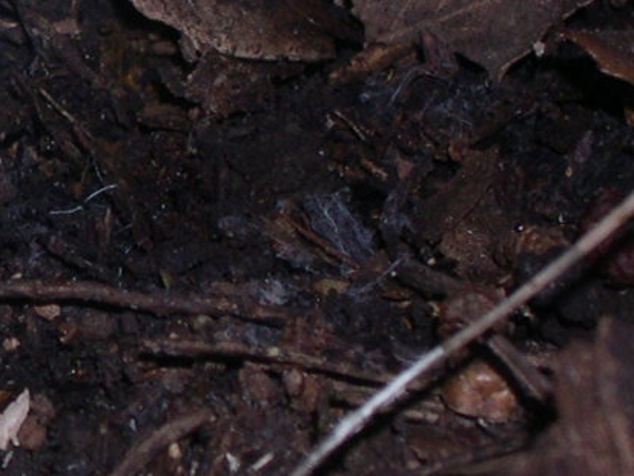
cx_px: -213
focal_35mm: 298
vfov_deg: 5.0
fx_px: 5460
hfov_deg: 6.6
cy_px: 71
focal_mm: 16.3
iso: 100
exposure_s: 1/60
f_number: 10.8
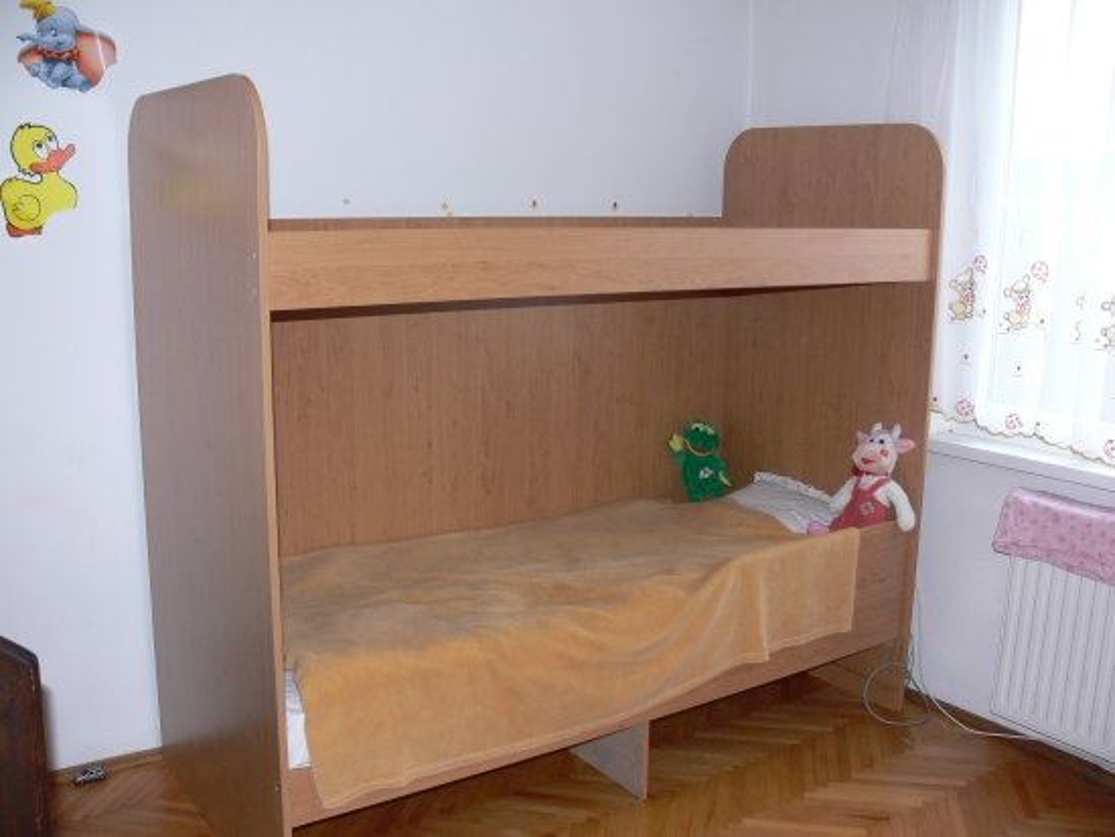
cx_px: 558
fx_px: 1128
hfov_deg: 52.6
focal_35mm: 35
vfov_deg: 40.7
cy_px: 418
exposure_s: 1/30
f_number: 2.8
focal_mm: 7.4
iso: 100
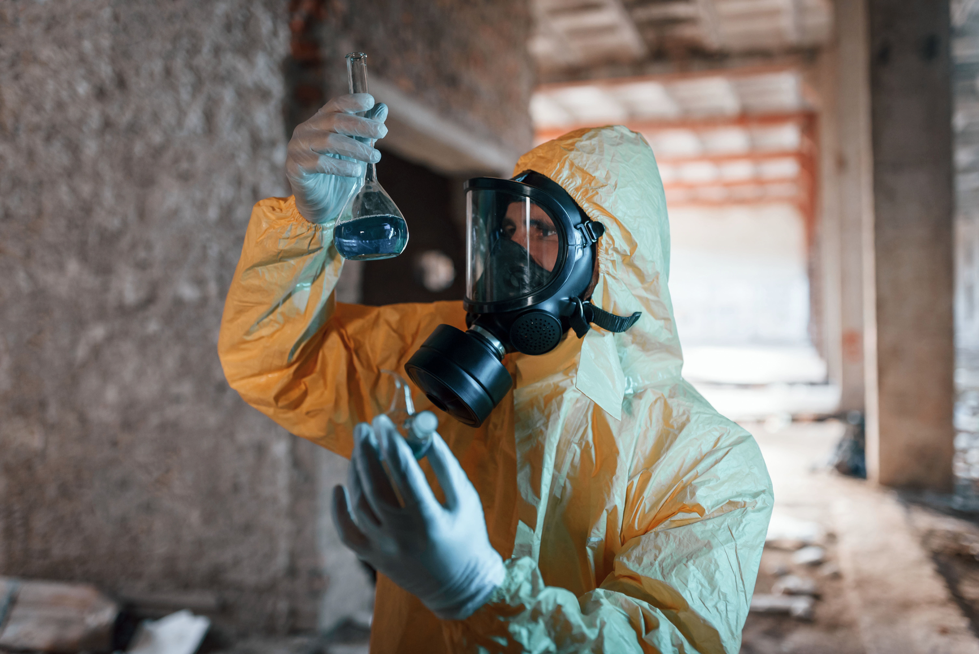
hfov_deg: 54.4
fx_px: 952
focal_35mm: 35
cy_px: 327
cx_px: 490
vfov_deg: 37.9
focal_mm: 35
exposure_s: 1/200
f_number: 2
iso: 640
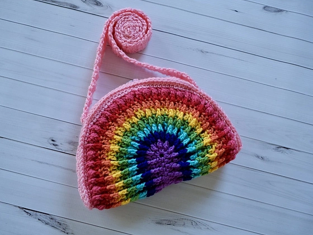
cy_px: 116
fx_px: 298
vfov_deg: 42.9
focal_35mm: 33
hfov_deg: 55.3
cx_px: 143
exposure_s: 1/100
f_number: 4
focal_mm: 20.2
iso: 800
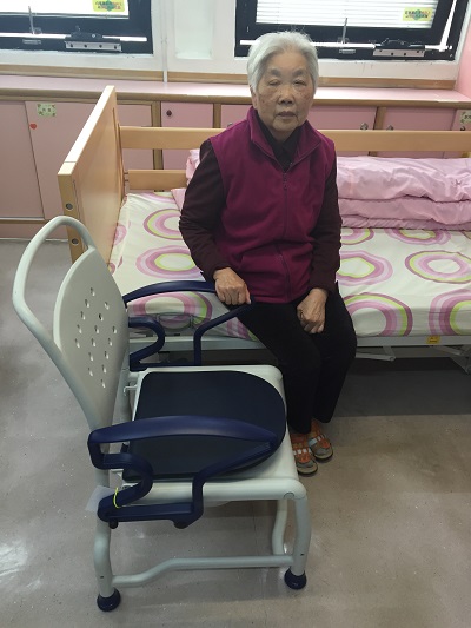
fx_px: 526
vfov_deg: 61.6
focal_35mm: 29
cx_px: 236
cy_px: 314
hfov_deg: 48.2
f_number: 2.2
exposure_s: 1/33
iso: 100
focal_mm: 4.15
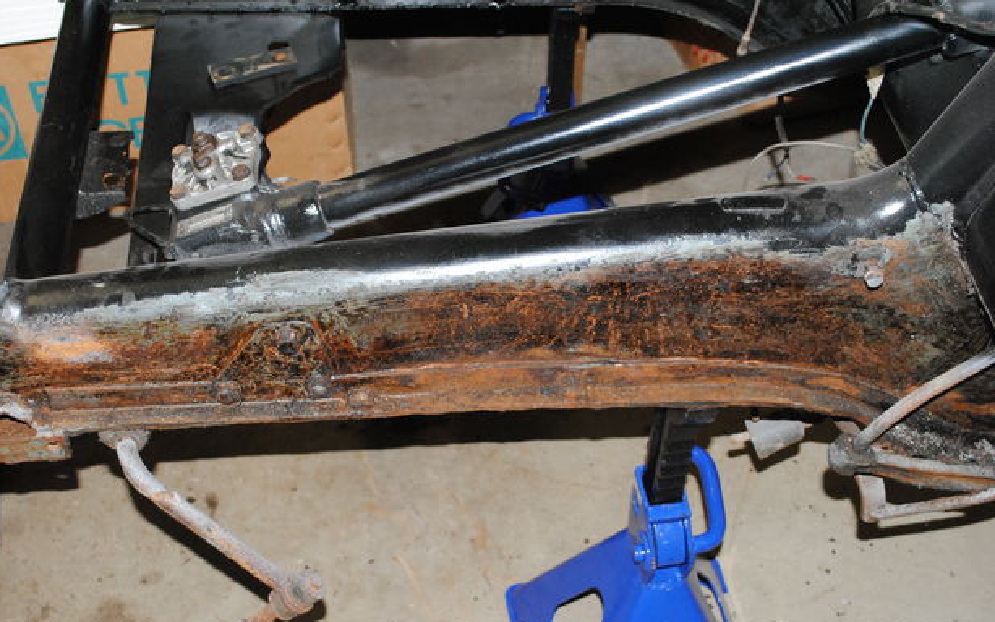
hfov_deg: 39.6
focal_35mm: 51
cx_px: 478
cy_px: 329
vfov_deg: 25.4
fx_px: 1383
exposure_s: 1/40
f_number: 5.6
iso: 800
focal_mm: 32
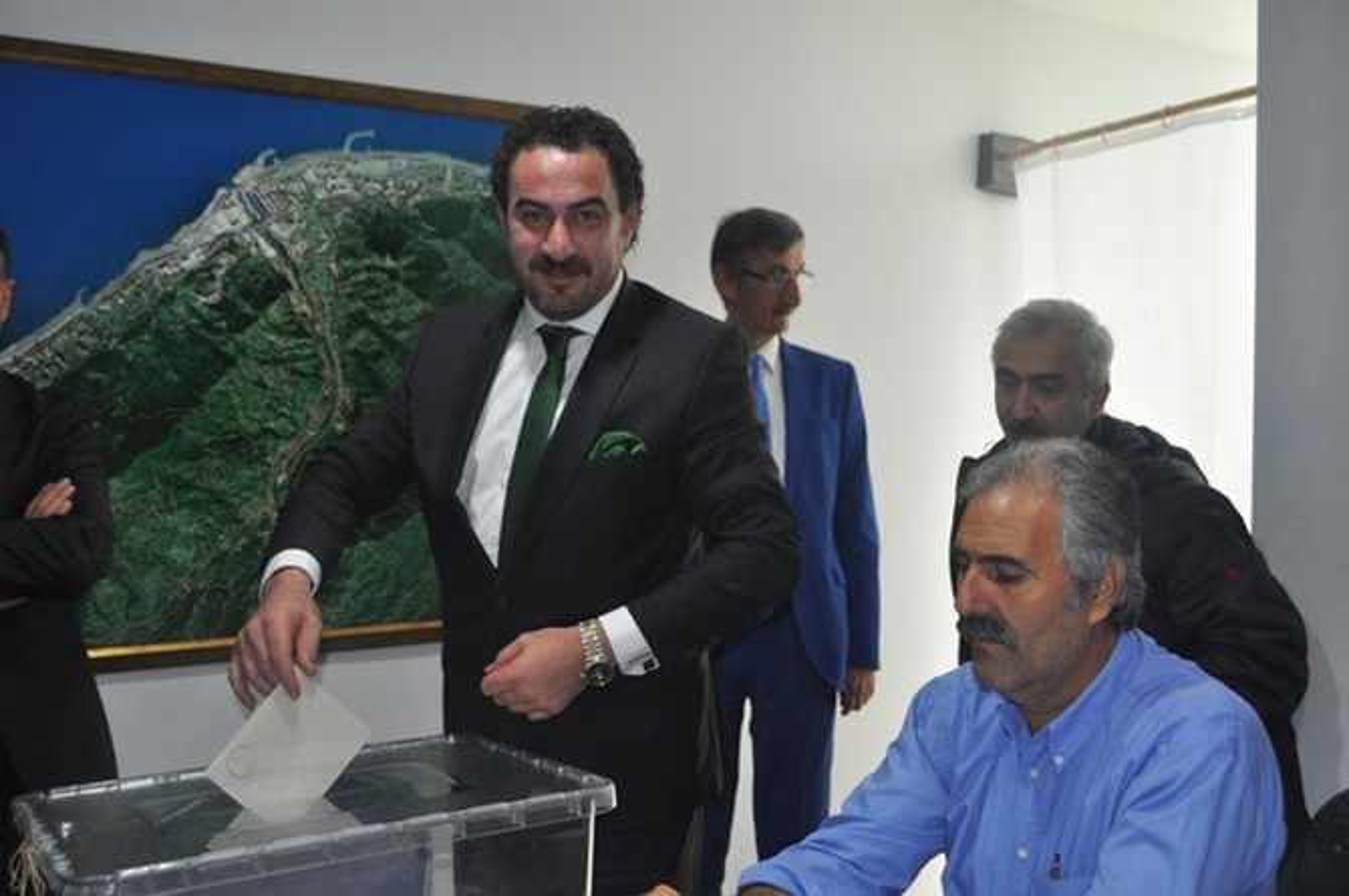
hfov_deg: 53.2
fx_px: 1347
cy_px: 448
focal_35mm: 36
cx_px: 674
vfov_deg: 36.8
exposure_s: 1/60
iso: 800
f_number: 4
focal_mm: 24
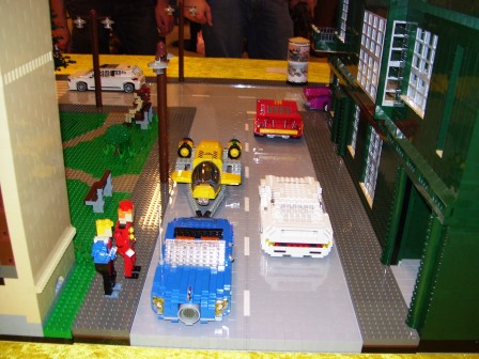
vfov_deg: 39.7
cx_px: 240
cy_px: 180
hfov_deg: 51.4
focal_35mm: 36
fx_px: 498
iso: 80
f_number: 2.7
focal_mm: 6
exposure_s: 1/60
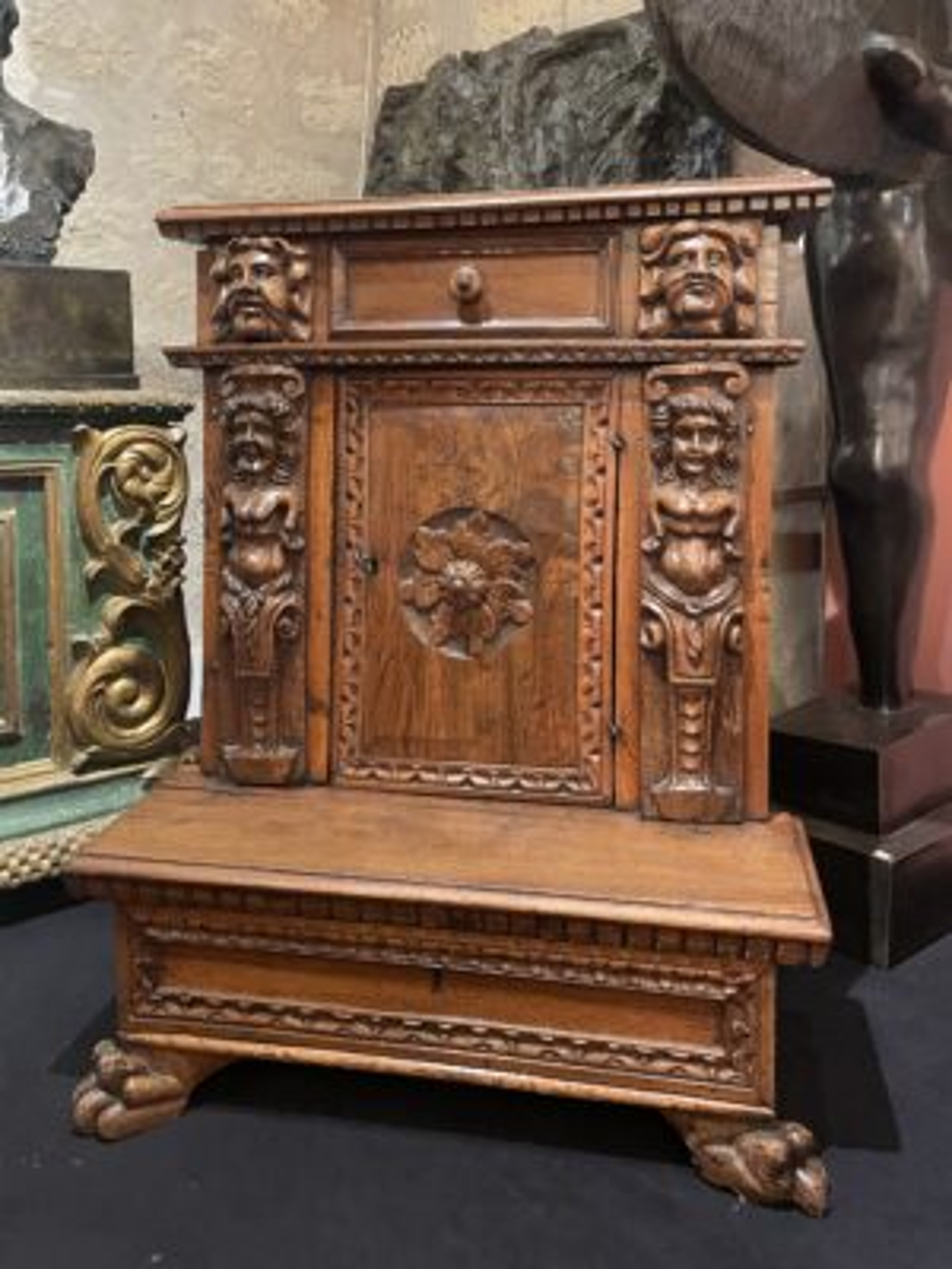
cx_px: 476
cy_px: 634
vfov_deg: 67.3
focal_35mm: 26
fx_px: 953
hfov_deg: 53.1
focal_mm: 4.2
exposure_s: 1/33
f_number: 1.6
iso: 400
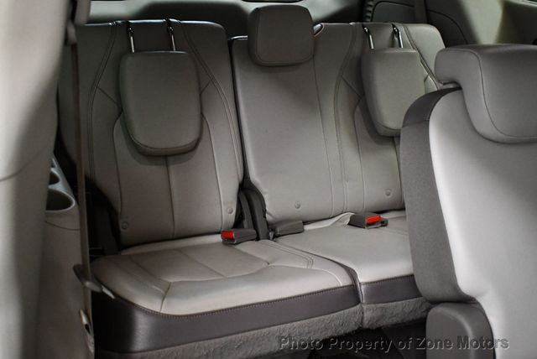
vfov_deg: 28.1
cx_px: 268
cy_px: 180
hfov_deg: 41.1
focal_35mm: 48
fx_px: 717
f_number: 3.8
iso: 3200
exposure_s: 1/100
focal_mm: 24
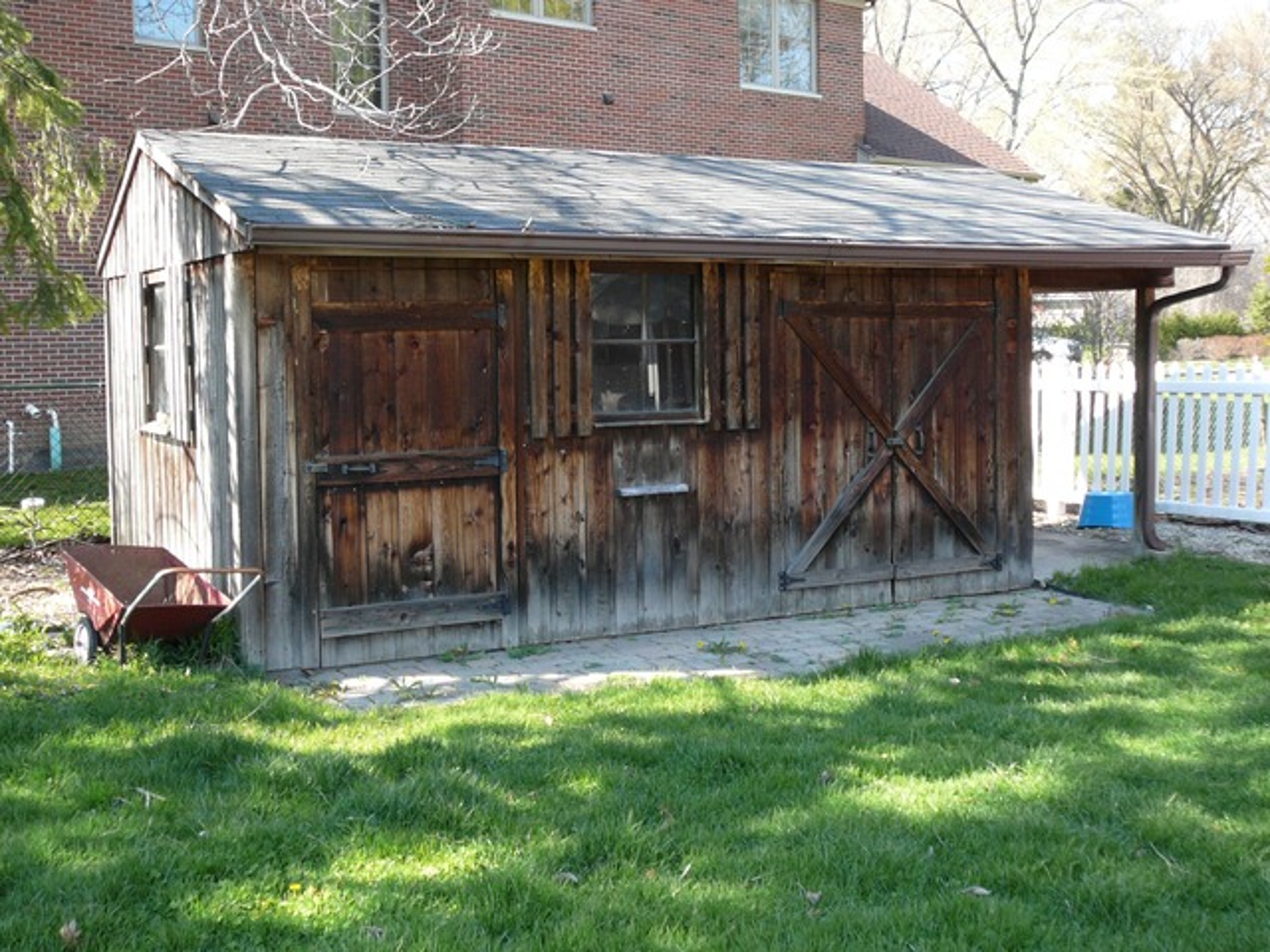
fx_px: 1578
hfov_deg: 43.9
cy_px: 476
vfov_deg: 33.6
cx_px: 635
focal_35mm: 43
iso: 80
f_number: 3.2
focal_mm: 6.4
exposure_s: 1/125
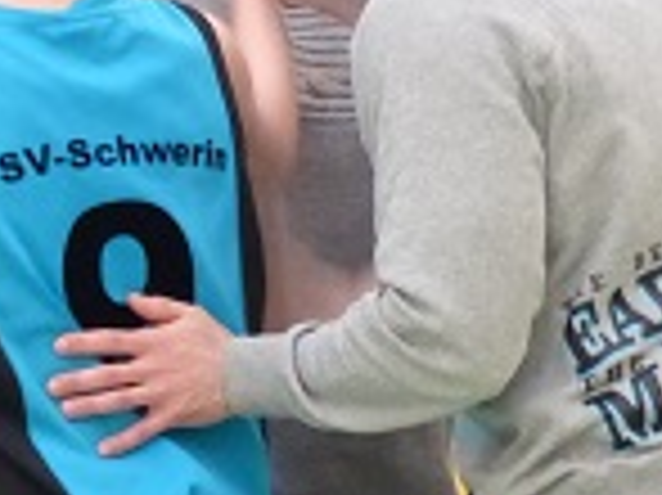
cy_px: 500
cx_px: 234
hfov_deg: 2.6
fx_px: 14542
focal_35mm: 761
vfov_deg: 2.0
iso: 800
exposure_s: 1/30
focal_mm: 33.5
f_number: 2.8
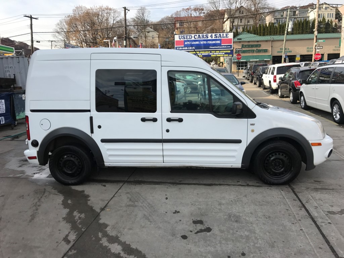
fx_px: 278
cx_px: 172
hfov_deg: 63.4
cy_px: 129
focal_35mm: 28
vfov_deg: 49.7
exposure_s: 1/1182
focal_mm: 3.99
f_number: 1.8
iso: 20
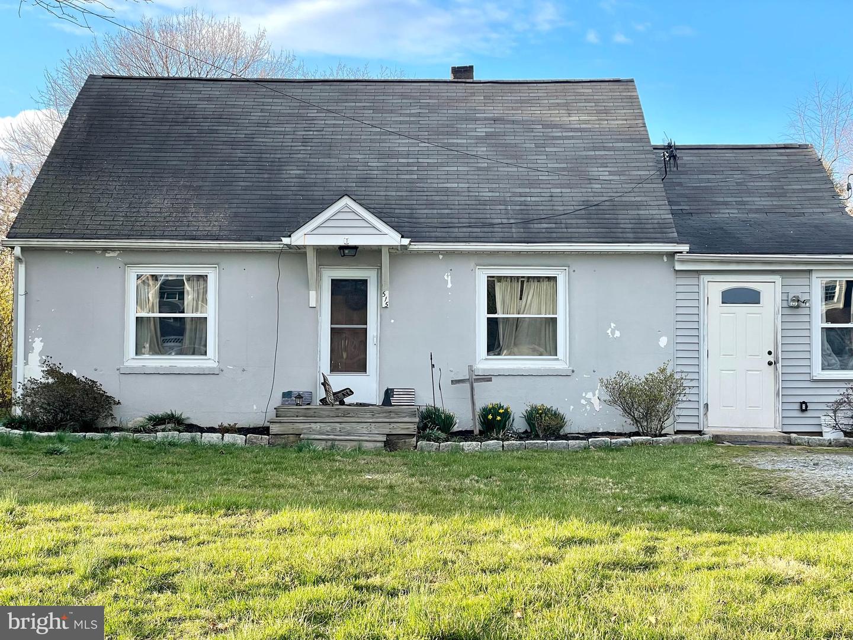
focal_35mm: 52
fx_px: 1281
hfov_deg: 36.8
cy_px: 320
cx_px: 426
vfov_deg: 28.0
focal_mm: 6
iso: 25
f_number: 2
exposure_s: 1/318
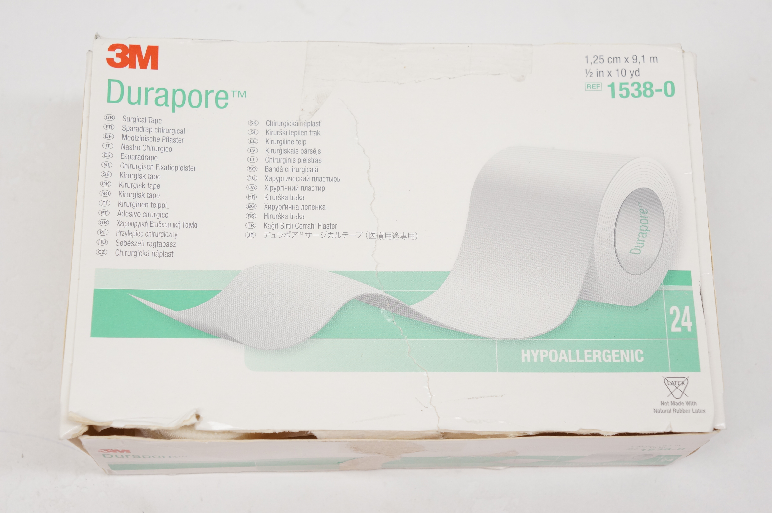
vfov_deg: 22.6
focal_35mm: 60
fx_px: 1285
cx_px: 386
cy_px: 256
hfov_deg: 33.4
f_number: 7.1
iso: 800
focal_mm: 40
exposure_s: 1/125
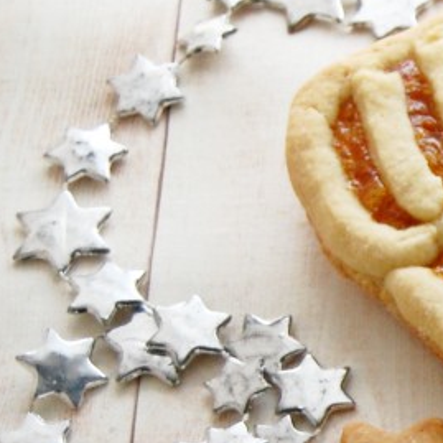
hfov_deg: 9.2
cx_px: 812
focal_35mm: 180
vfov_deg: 9.7
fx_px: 2606
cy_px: 386
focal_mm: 38
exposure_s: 1/60
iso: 800
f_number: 5
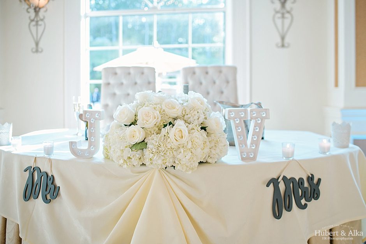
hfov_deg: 54.4
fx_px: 356
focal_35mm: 35
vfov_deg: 37.9
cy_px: 122
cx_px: 183
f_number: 2.2
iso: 320
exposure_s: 1/250
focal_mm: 35
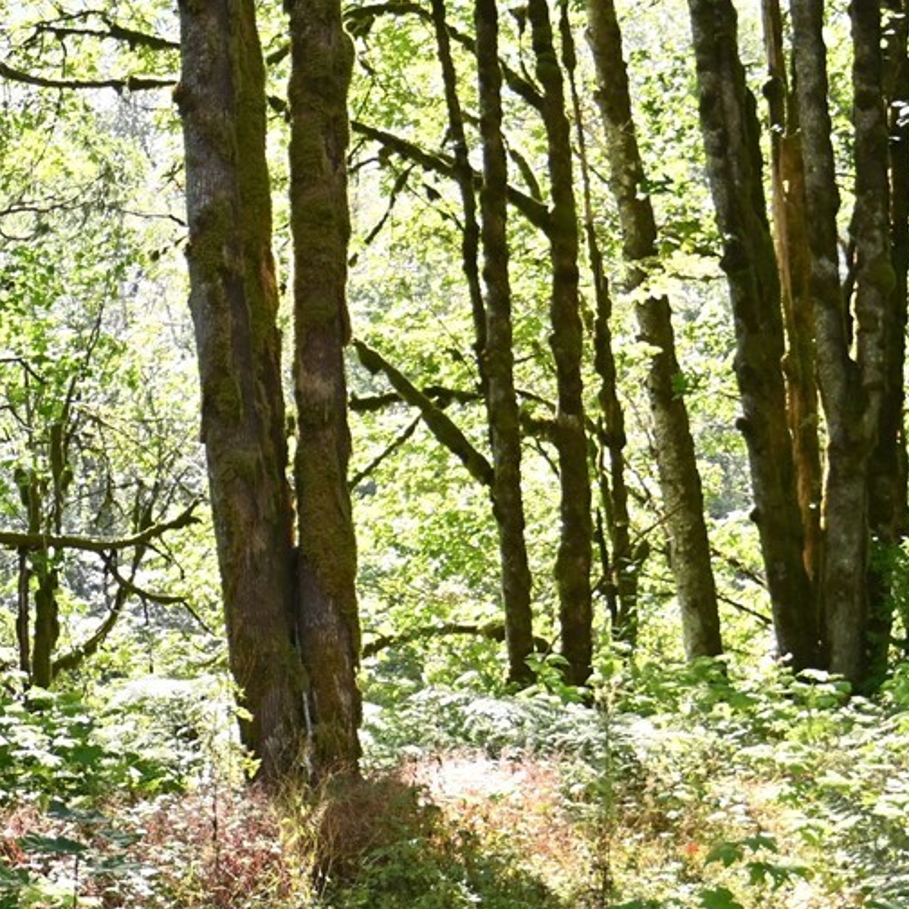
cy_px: 506
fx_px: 3060
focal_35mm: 103
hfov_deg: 16.8
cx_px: 239
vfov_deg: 16.9
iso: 360
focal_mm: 24
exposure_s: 1/200
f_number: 4.5
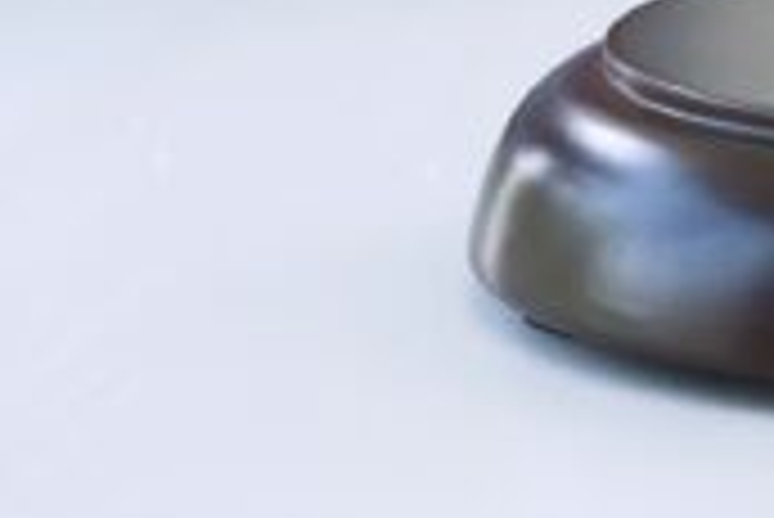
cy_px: -579
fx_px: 6778
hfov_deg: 6.4
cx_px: 1184
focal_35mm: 315
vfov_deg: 4.3
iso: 200
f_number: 3.2
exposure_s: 1/160
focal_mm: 35
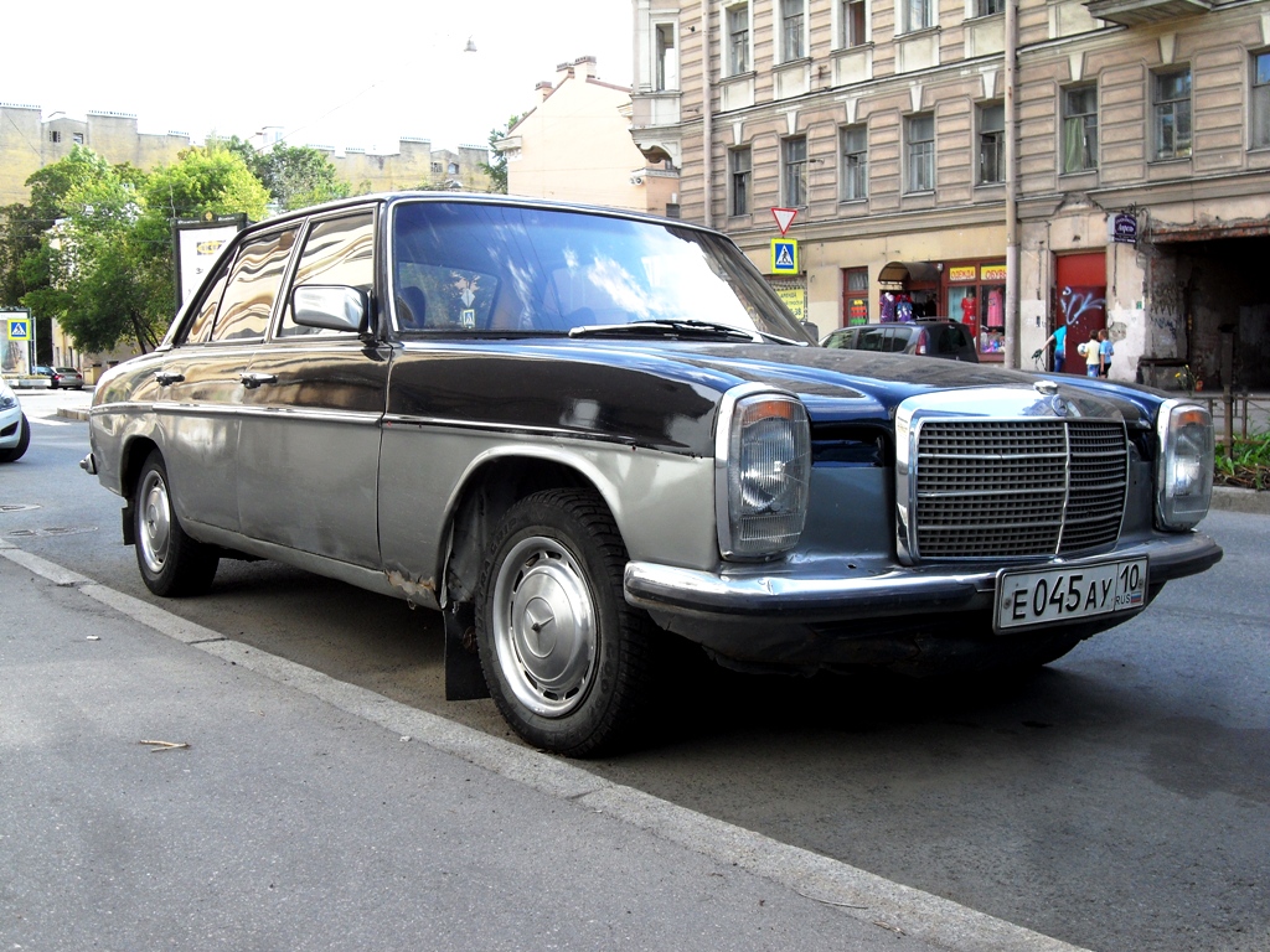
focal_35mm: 35
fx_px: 1284
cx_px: 635
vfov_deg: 40.7
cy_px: 476
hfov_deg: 52.6
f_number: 3.6
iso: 80
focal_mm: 6.3
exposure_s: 1/250
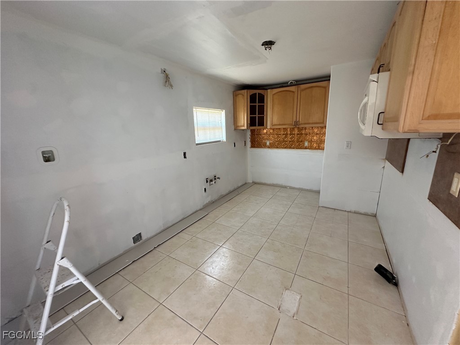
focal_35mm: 14
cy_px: 172
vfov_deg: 85.7
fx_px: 186
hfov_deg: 102.1
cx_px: 230
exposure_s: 1/99
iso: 250
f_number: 2.2
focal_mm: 2.22
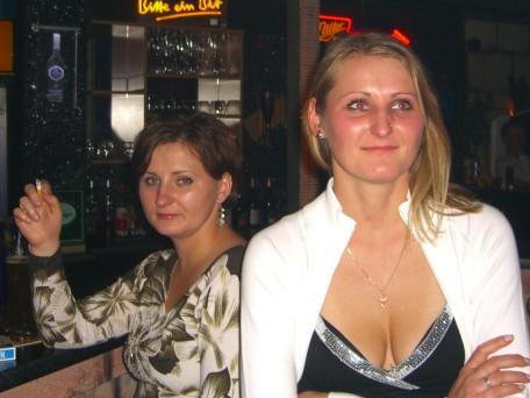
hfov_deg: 38.2
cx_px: 246
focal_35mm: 50
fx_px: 766
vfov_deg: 29.0
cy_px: 147
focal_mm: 7.9
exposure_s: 1/60
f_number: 2.8
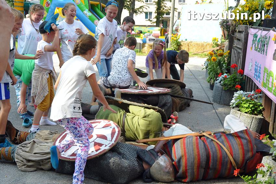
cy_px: 92
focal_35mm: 40
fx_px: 310
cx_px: 138
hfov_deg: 48.0
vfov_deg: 32.9
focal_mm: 27
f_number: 8
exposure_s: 1/250
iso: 640
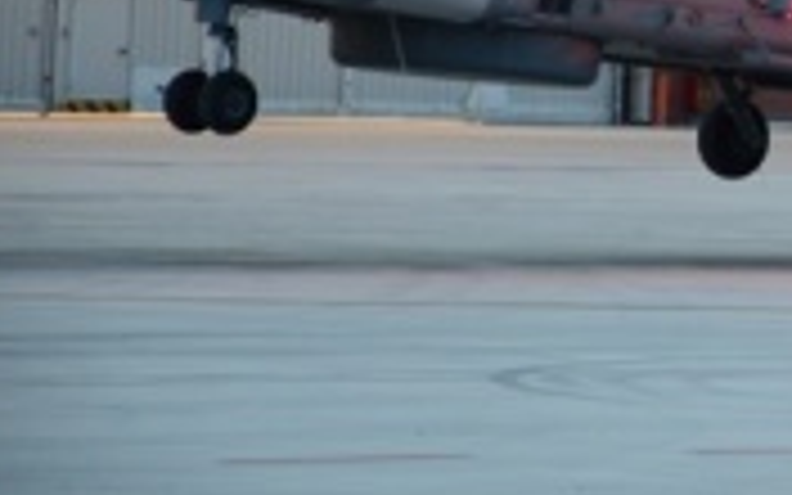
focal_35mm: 312
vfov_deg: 4.2
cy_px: -79
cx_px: 950
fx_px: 6734
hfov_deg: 6.7
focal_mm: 120
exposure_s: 1/20
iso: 4000
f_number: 5.6
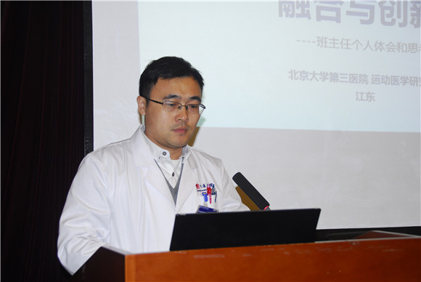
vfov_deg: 25.1
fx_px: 632
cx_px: 210
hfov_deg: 36.8
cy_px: 141
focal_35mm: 54
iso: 320
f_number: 4.2
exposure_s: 1/30
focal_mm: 36
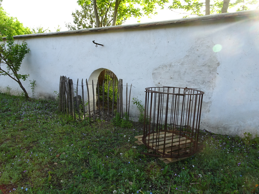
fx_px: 180
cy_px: 97
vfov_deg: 56.8
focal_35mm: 24
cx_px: 130
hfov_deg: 71.6
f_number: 3.5
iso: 80
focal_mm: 4.1
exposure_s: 1/125
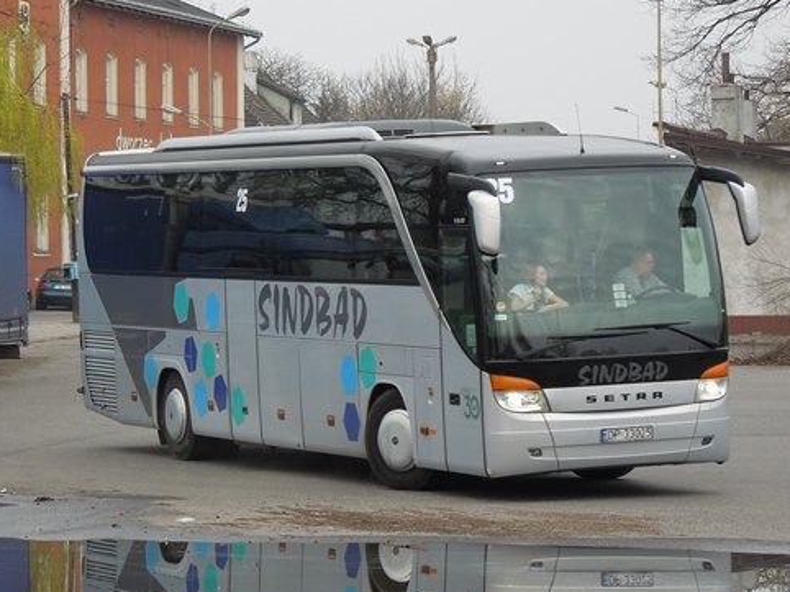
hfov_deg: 11.2
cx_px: 280
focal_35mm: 176
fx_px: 4015
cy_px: 371
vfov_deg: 8.4
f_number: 4.7
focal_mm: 19.1
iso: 100
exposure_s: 1/200
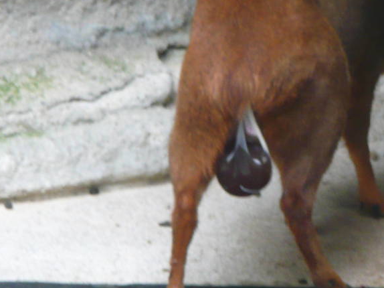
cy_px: 76
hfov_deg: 2.5
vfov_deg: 1.9
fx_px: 8660
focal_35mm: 781
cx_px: 371
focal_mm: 46
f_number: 4.9
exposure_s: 1/30
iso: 200
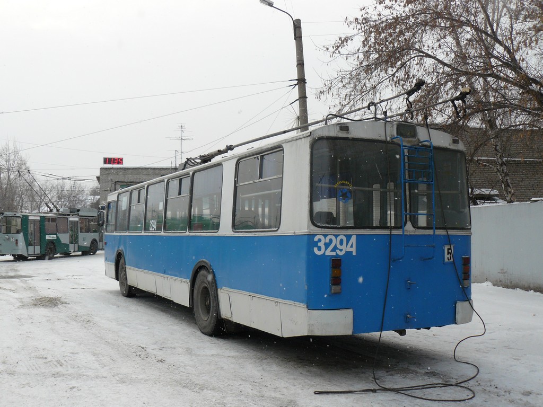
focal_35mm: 36
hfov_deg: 51.4
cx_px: 272
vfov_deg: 39.7
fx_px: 565
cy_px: 204
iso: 100
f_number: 4.5
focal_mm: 6
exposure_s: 1/200
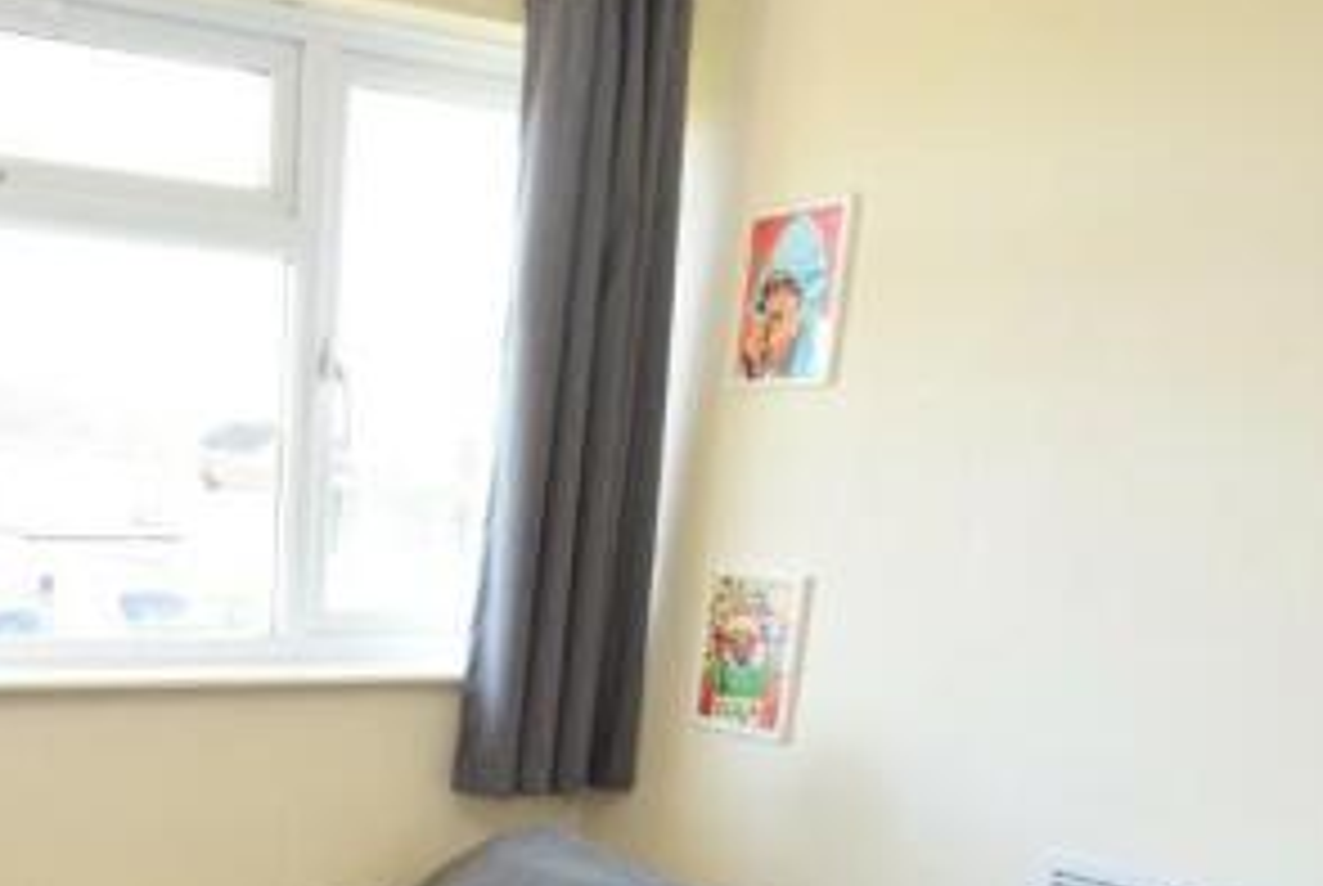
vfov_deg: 30.2
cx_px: 230
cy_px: 960
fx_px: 1472
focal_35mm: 40
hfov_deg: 45.5
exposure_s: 1/100
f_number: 5
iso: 800
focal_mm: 12
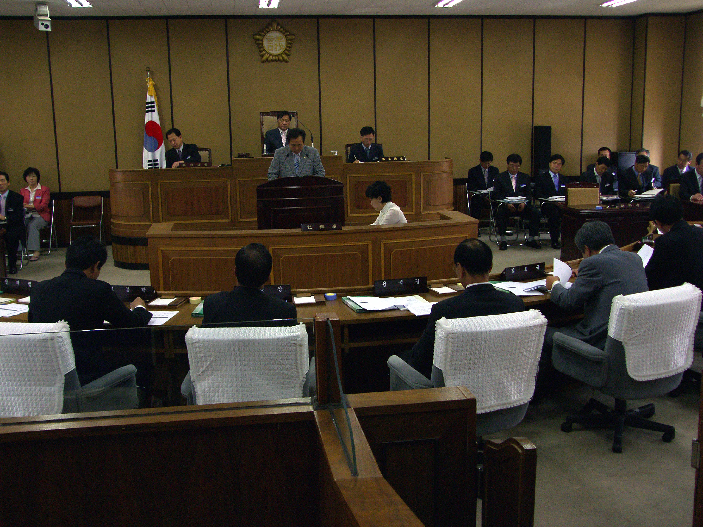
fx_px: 812
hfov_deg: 46.8
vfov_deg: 36.0
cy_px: 264
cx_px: 352
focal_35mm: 40
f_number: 2.5
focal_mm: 10.3
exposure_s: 1/125
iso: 100
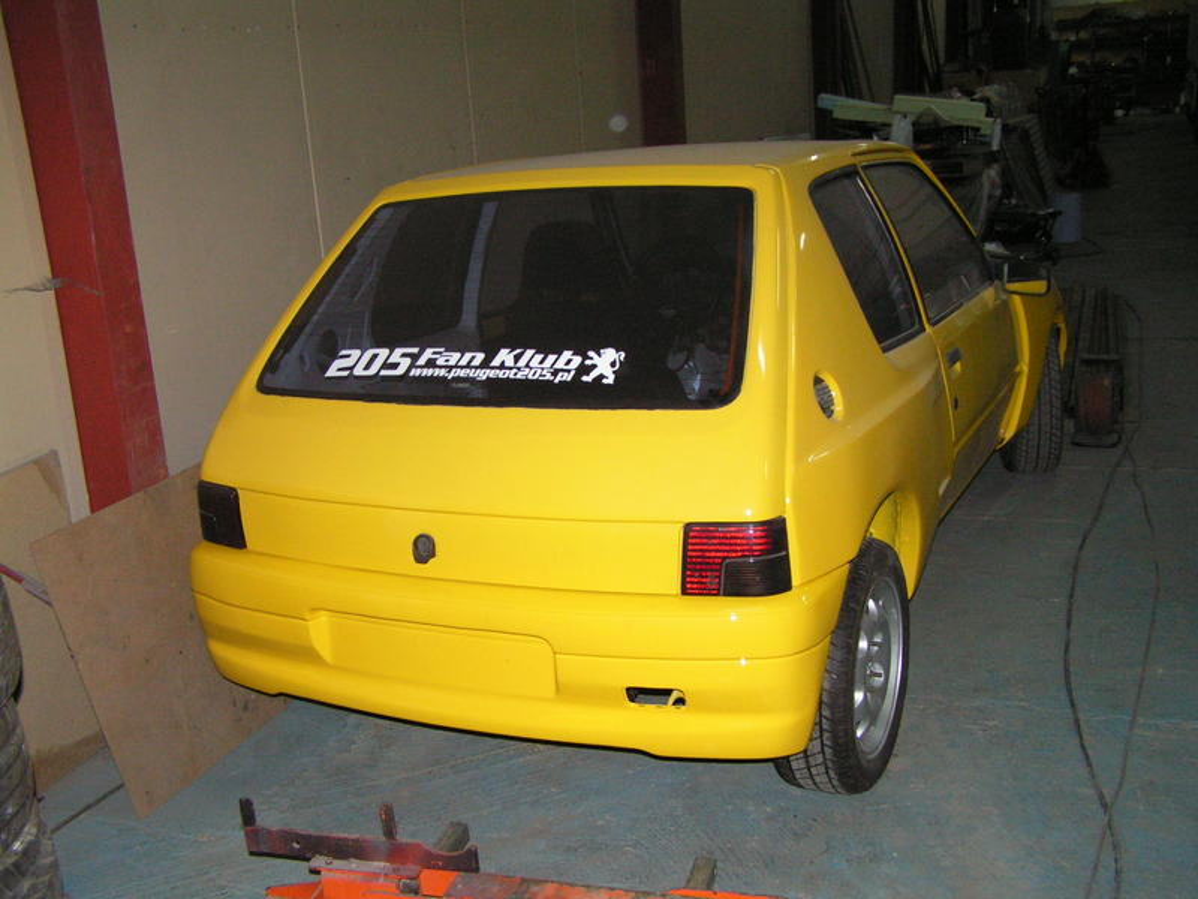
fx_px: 1315
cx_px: 599
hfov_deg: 49.0
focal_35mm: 38
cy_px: 450
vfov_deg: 37.7
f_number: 2.8
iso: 200
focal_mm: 6.3
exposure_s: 1/40
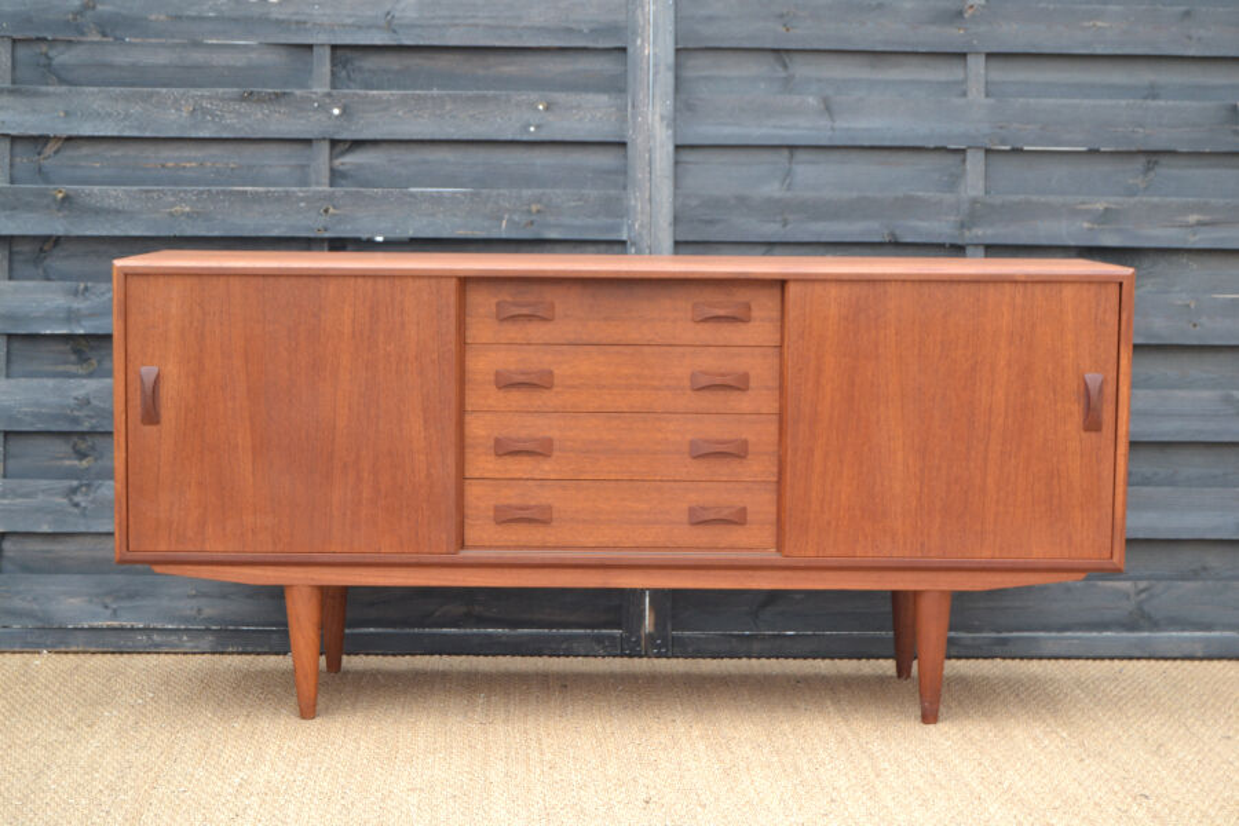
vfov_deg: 19.7
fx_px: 2375
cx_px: 620
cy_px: 413
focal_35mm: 69
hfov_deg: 29.2
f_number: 5.3
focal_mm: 46
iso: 400
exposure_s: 1/100
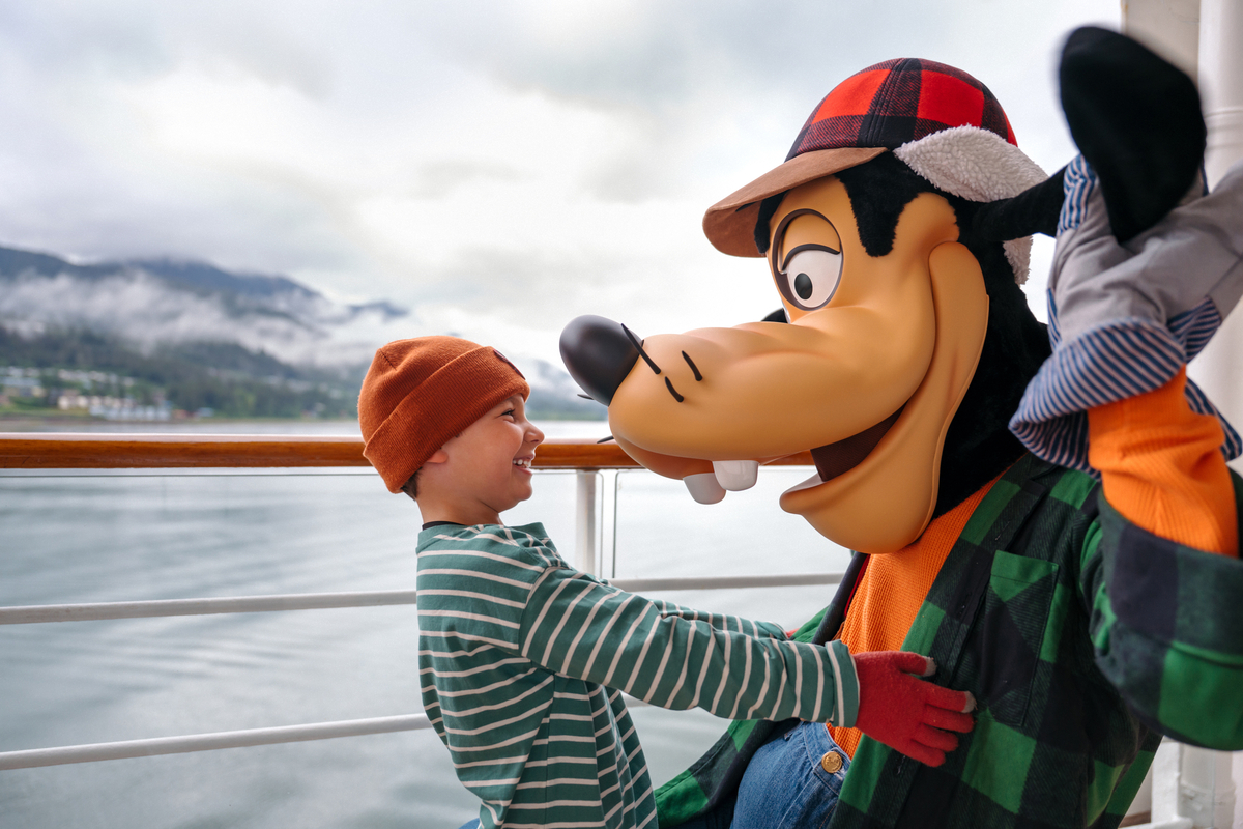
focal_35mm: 28
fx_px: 984
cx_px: 622
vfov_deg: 45.7
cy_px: 414
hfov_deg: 64.6
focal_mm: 28.5
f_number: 2.8
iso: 500
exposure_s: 1/640
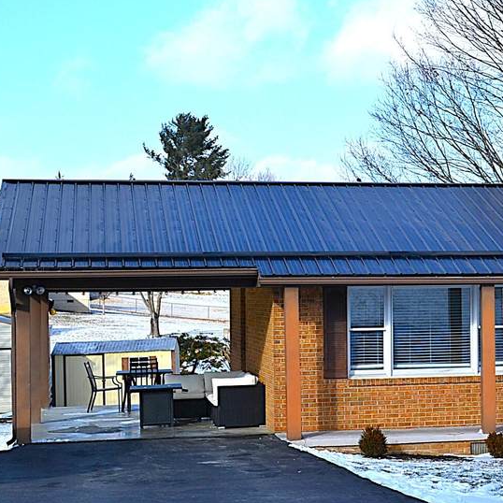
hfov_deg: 18.4
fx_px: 1496
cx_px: 555
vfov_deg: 19.1
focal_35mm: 91
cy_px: 230
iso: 100
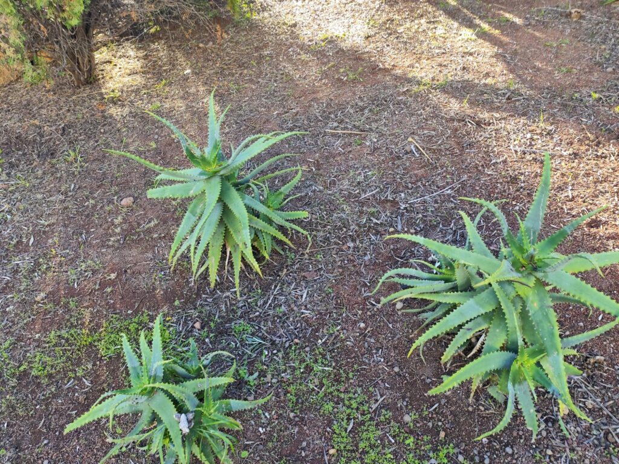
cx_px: 310
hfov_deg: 73.9
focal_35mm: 23
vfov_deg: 58.9
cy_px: 232
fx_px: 411
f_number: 1.65
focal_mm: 6.19
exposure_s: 1/100
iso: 125
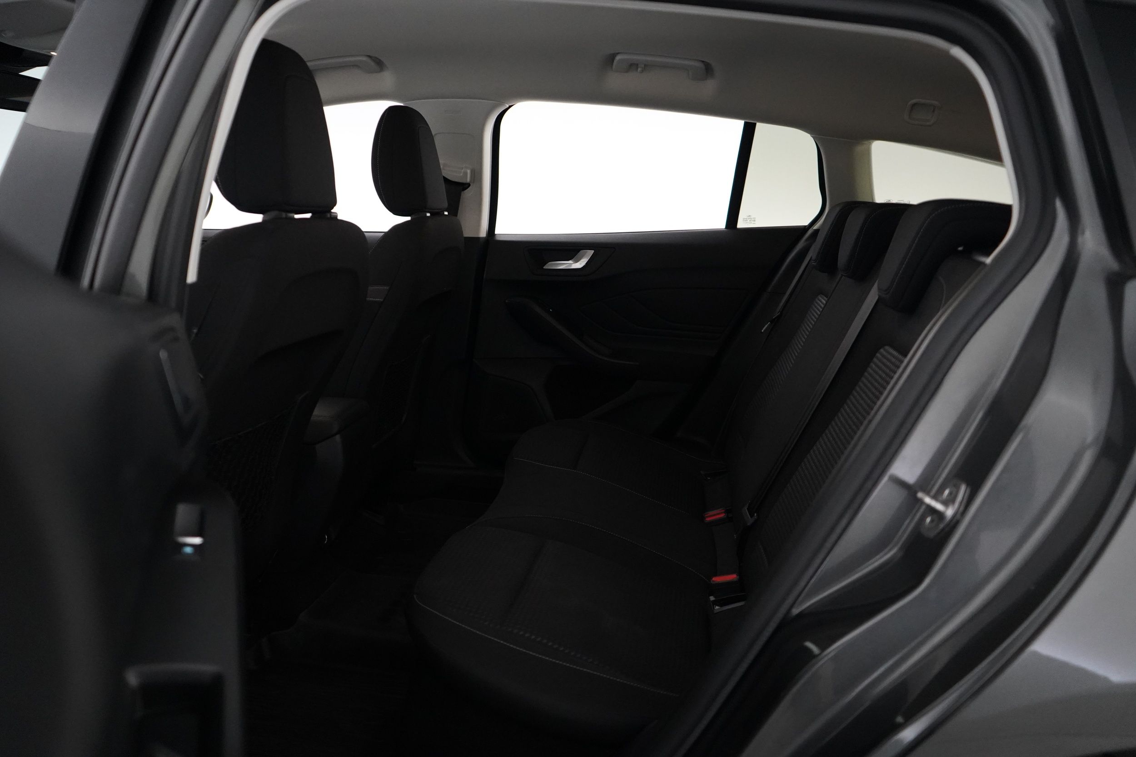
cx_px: 568
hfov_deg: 65.5
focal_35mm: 28
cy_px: 378
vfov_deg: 46.4
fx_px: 884
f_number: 3.5
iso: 6400
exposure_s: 1/160
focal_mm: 28
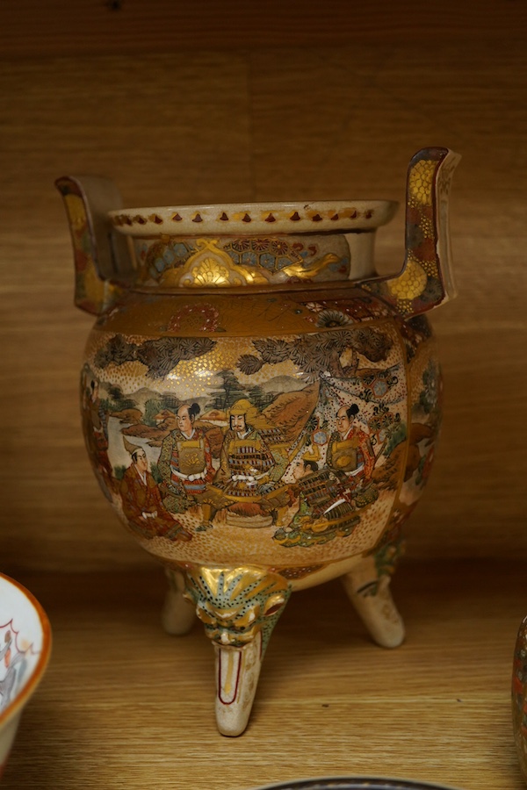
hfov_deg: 29.9
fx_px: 988
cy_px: 395
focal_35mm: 45
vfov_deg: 43.6
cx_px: 264
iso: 1250
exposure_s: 1/125
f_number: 5.6
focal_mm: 30
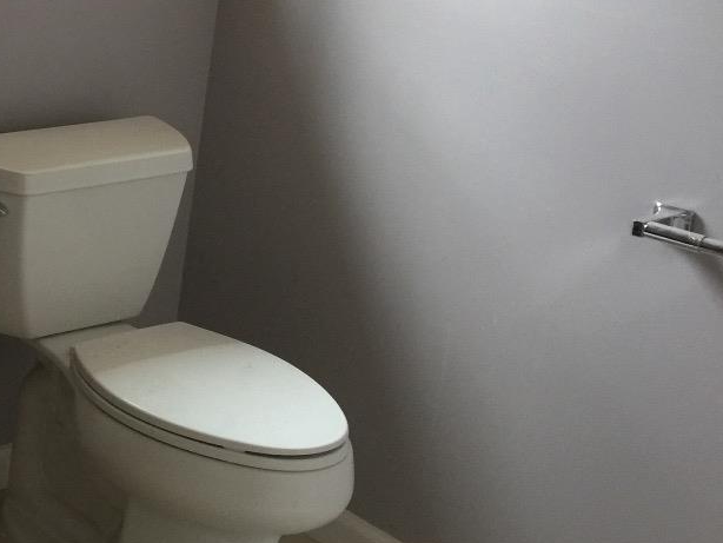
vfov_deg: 21.6
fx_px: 1421
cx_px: -124
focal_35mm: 68
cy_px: 250
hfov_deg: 25.8
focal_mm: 4.15
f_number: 2.2
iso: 100
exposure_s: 1/10
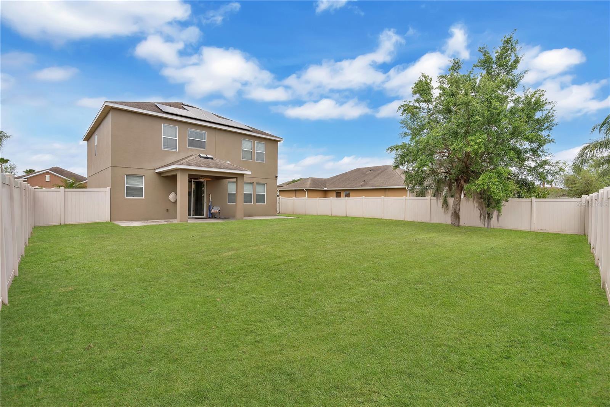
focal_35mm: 16
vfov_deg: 73.7
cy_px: 204
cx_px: 305
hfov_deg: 96.7
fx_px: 271
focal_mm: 16
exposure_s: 1/250
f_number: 8
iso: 100
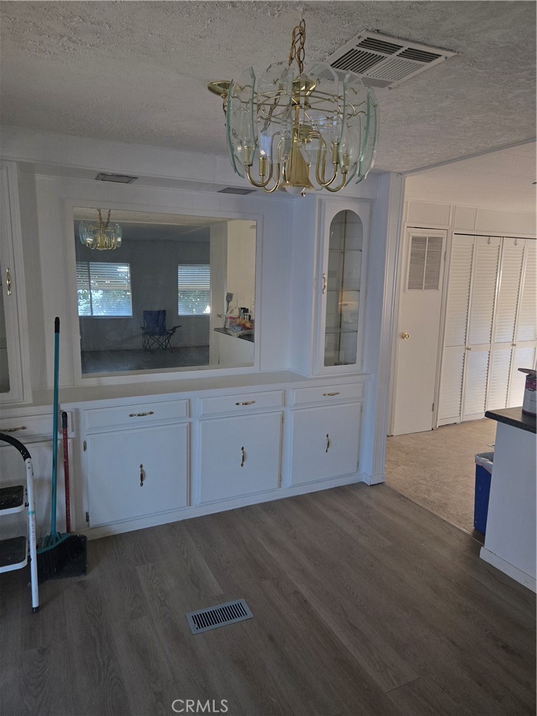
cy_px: 358
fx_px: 476
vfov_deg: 73.9
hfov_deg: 58.9
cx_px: 268
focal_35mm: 23
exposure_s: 1/120
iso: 250
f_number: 1.8
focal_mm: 5.4
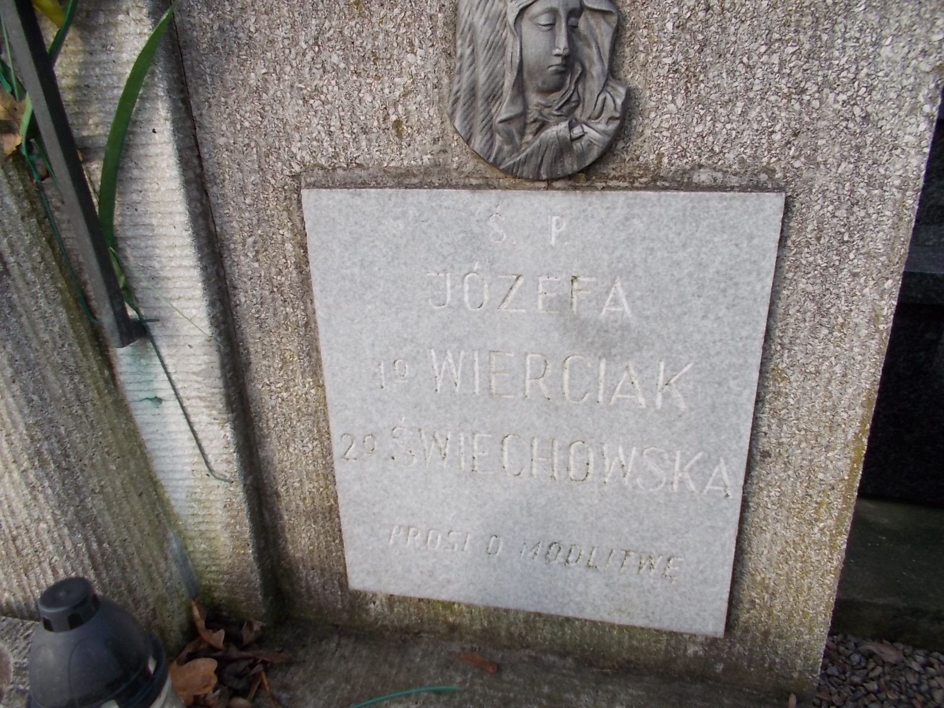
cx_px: 472
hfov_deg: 67.3
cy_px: 354
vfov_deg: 53.1
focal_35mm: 26
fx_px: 709
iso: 80
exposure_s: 1/250
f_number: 3.2
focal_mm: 4.6
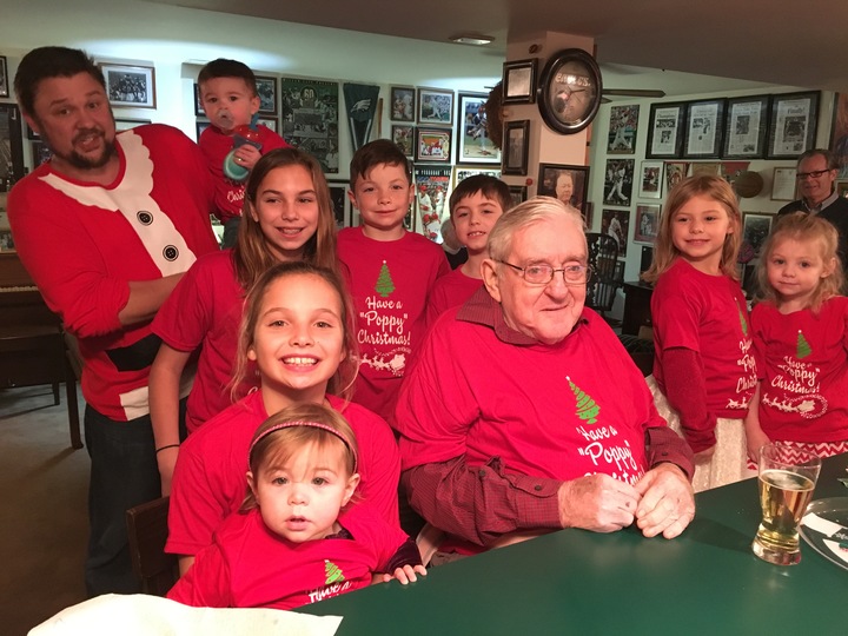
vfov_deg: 48.2
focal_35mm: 29
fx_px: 710
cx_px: 424
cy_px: 318
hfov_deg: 61.7
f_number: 2.2
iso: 250
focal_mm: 4.15
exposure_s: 1/15
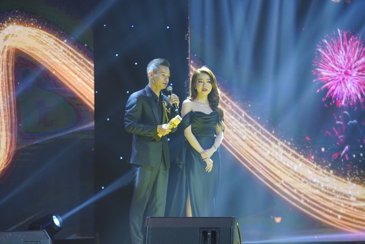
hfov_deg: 10.3
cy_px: 122
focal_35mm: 200
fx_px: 2028
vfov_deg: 6.9
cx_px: 182
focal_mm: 200
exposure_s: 1/200
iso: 1600
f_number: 4.5
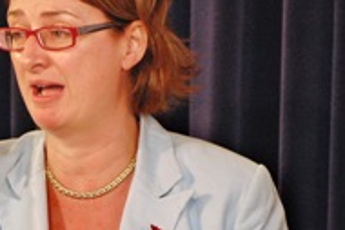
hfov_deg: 2.9
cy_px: 145
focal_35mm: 706
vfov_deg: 2.0
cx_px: 36
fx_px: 6771
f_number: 7.1
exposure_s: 1/160
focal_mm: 200
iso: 1600
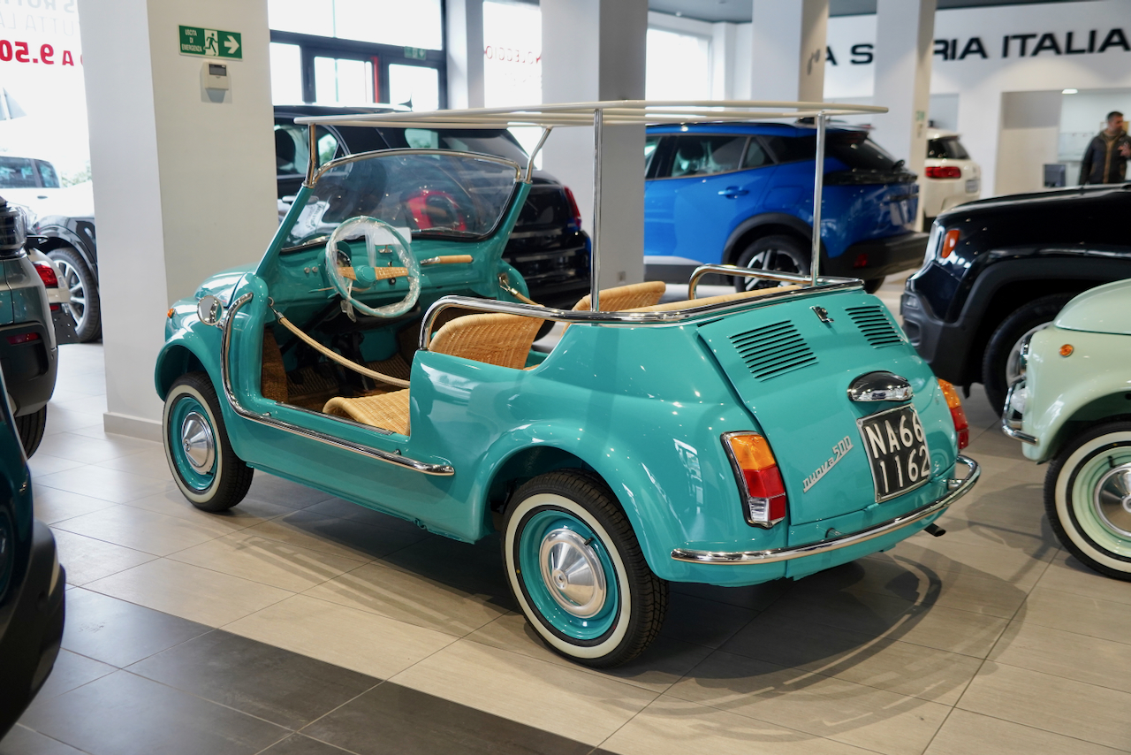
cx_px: 566
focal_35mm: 34
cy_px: 378
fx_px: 1068
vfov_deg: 38.9
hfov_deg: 55.8
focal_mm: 34
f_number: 4
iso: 1600
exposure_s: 1/160
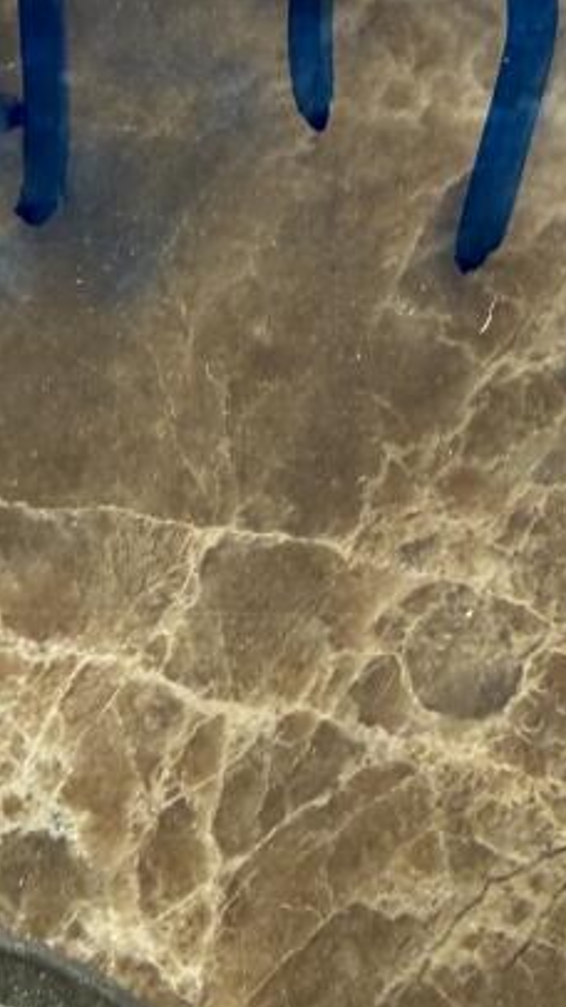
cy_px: 563
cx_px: -35
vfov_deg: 18.5
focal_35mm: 116
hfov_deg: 10.3
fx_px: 3099
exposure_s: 1/975
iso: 40
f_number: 2.2
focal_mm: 2.22
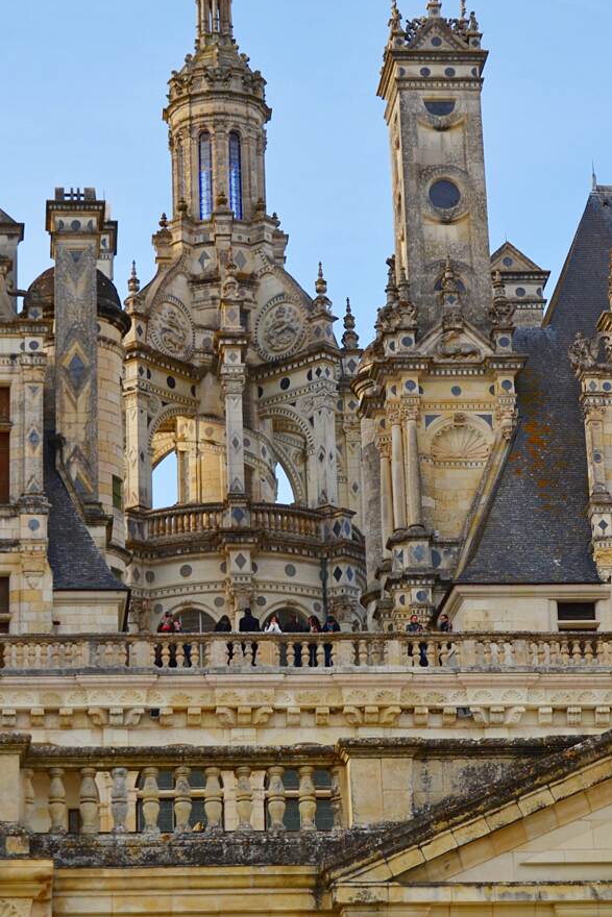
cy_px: 355
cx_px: 240
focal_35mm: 110
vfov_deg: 18.6
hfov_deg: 12.5
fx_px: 2795
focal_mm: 55
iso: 100
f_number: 6.3
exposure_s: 1/160
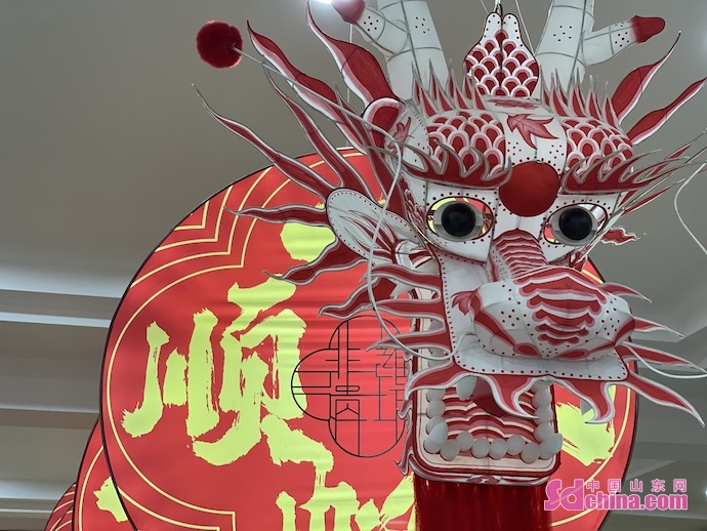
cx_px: 354
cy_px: 266
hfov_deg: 30.3
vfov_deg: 22.9
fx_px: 1308
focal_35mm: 64
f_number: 2.2
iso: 250
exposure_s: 1/100
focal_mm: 7.5
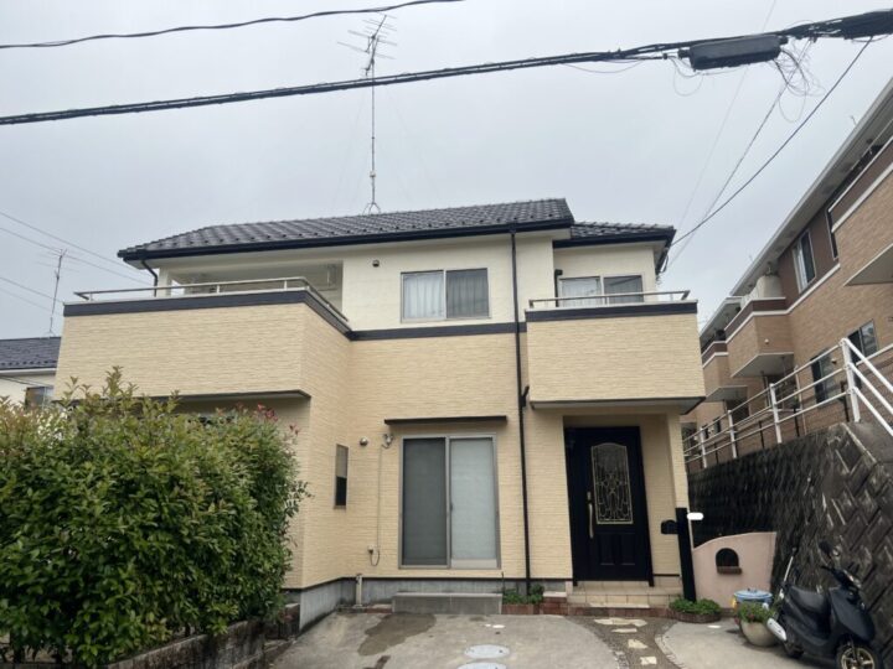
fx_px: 671
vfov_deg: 53.1
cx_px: 446
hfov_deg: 67.3
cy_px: 334
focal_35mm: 26
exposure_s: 1/4115
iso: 50
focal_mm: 5.7
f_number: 1.5
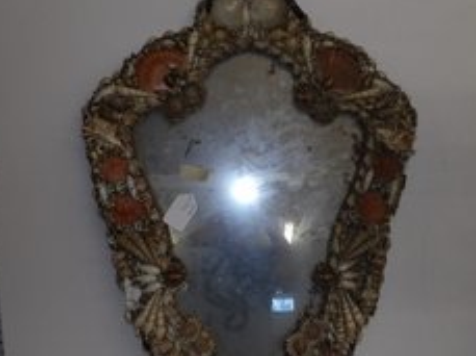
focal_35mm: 36
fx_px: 494
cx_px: 259
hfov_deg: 51.4
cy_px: 193
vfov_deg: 39.5
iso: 100
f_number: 2.8
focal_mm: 4.3
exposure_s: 1/60
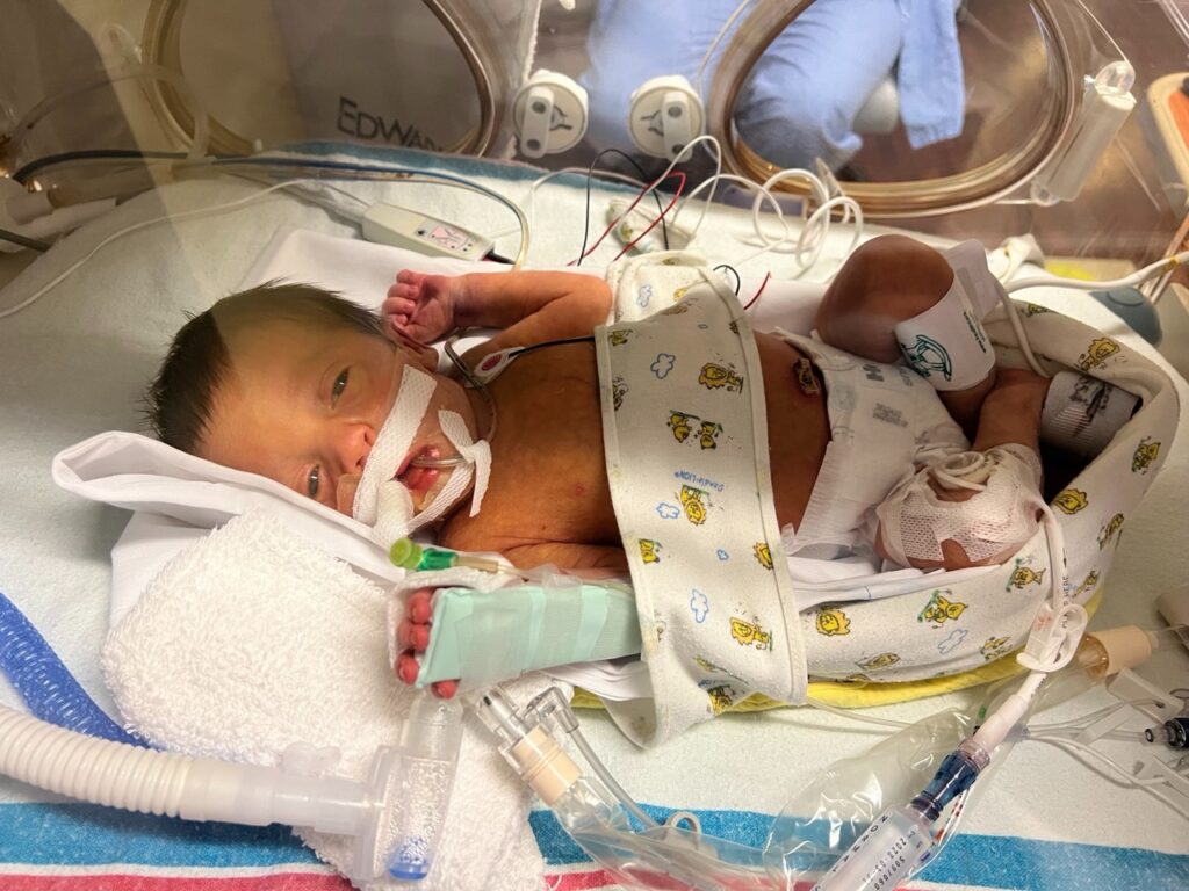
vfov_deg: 53.1
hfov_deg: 67.3
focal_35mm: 26
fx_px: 893
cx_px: 594
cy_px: 446
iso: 200
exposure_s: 1/60
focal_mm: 5.7
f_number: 1.5
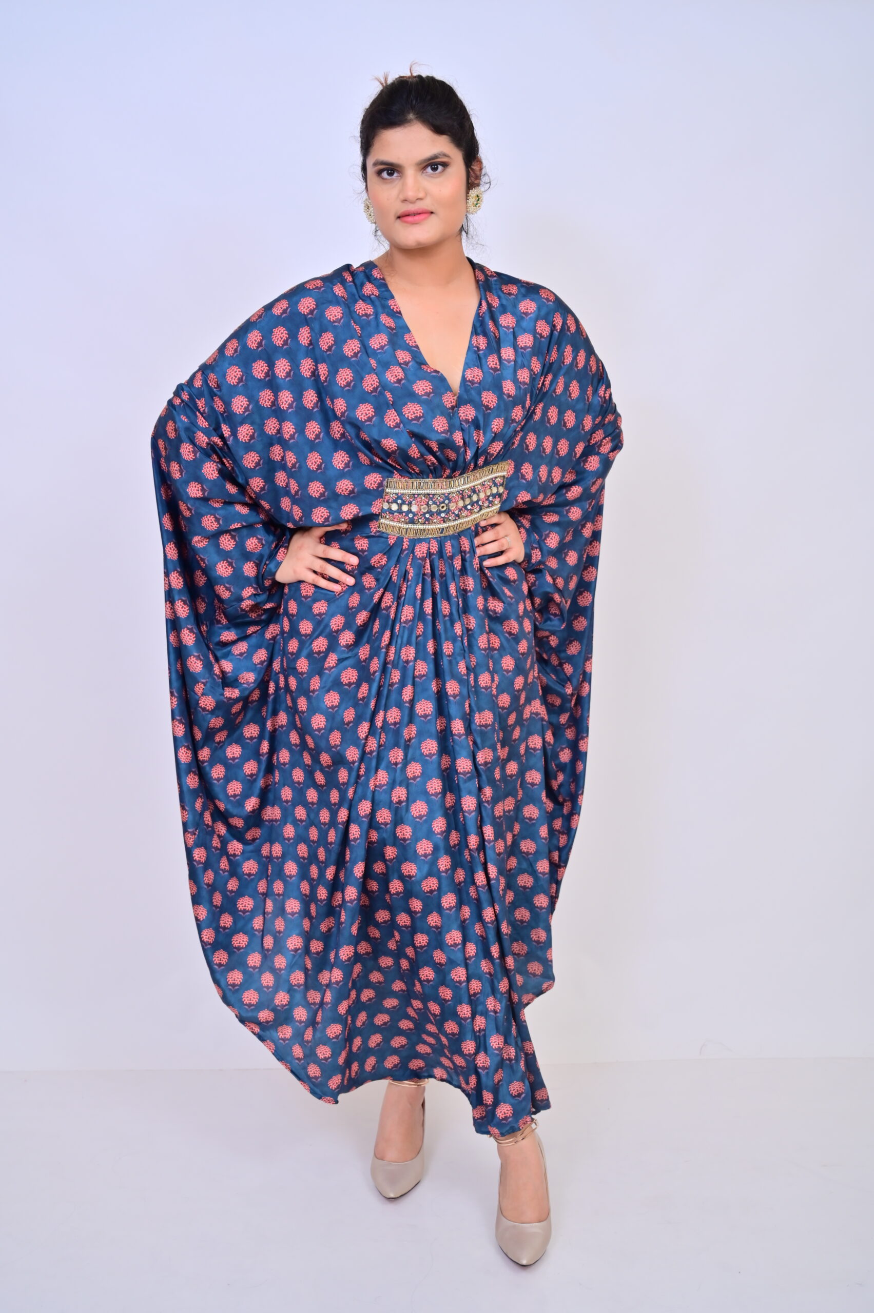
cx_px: 437
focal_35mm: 41
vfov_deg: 47.4
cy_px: 656
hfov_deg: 32.6
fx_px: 1495
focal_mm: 41
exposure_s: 1/125
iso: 200
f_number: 4.5
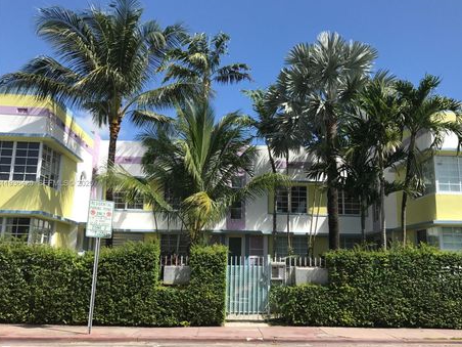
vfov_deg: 45.4
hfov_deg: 58.3
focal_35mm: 31
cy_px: 184
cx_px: 249
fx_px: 414
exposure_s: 1/1742
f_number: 1.8
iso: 20
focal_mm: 3.99
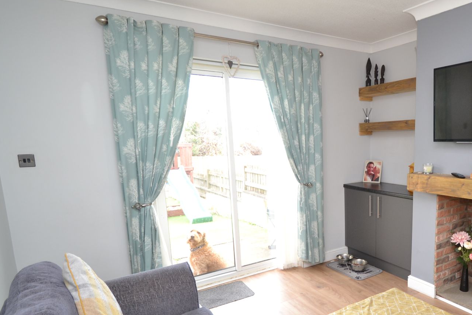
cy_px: 190
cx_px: 339
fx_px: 315
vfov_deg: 52.7
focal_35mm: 24
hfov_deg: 70.0
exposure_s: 1/60
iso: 400
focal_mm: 10
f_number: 4
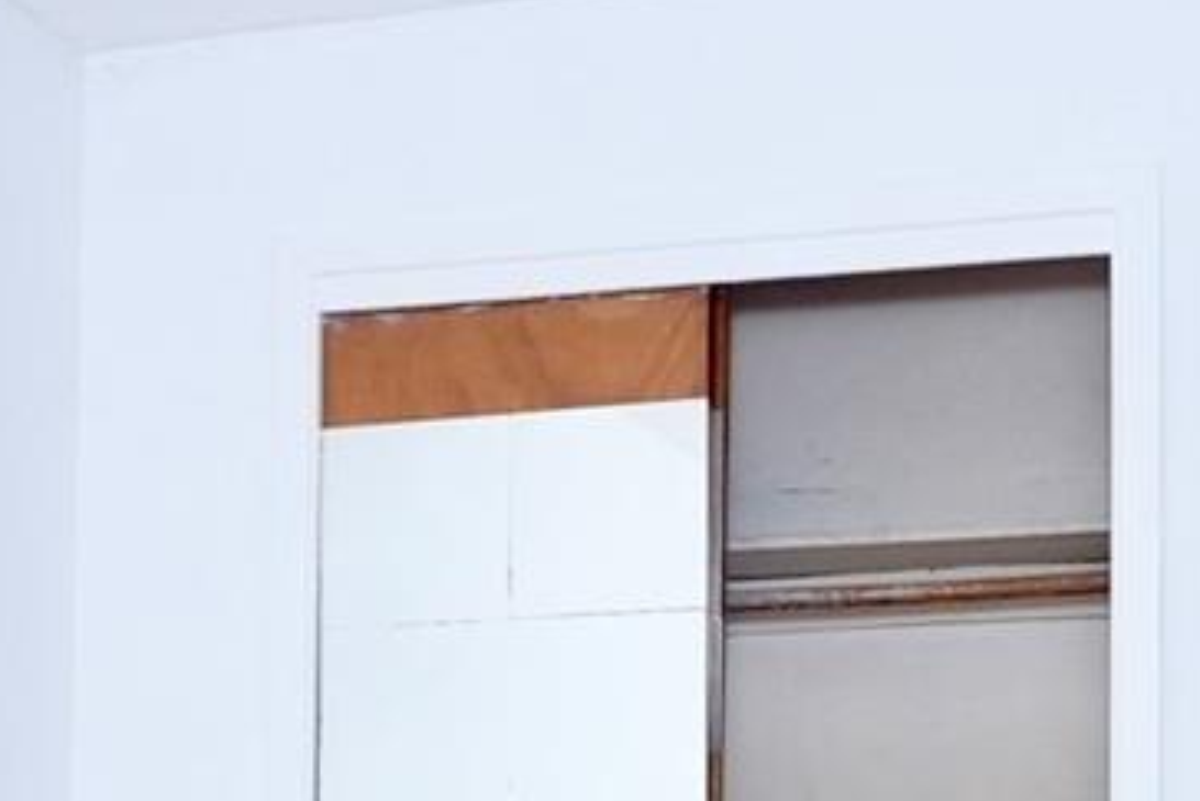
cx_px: 534
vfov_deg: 14.6
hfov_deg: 22.6
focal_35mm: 90
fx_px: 3001
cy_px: 1020
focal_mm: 11
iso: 500
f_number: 1.8
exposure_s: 1/320
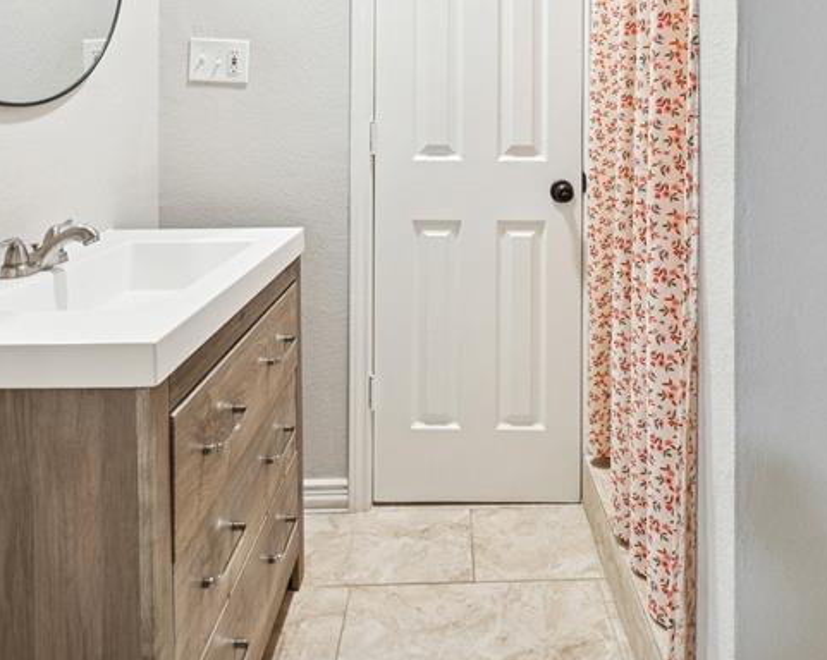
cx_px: 452
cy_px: 133
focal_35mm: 24
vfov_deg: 54.7
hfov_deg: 70.2
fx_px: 587
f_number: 9
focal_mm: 12
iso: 320
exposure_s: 1/6
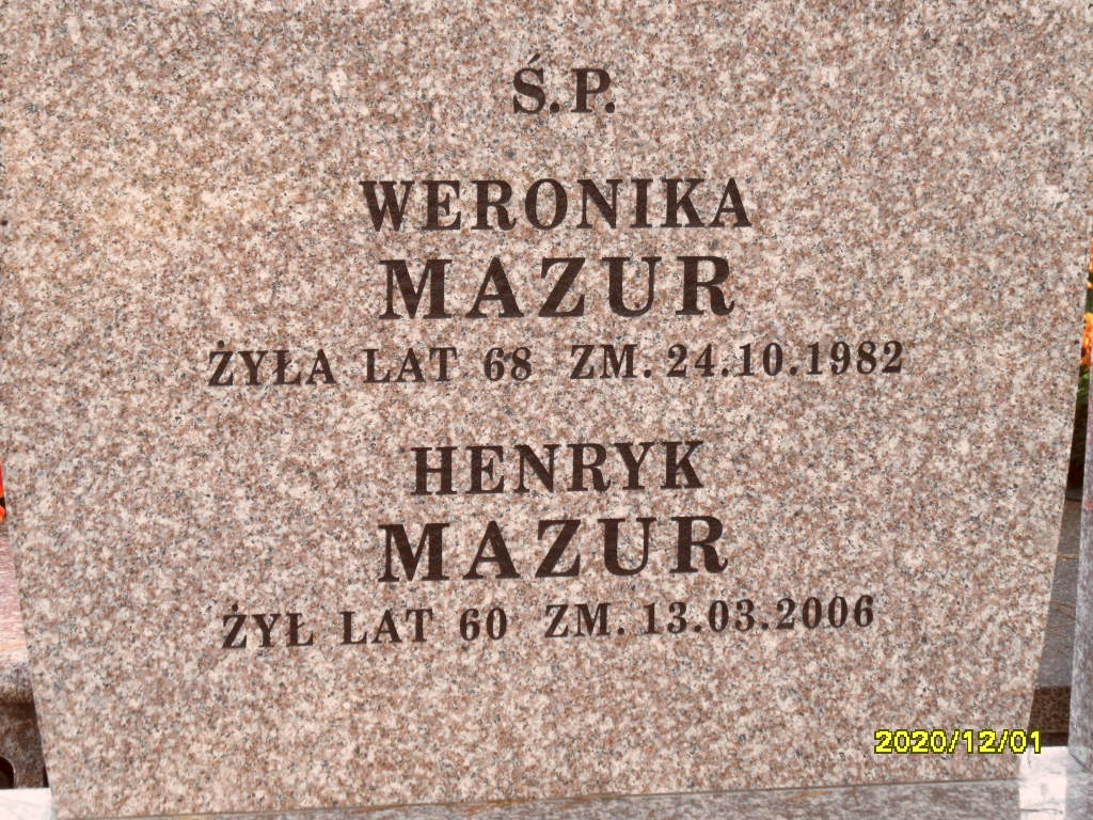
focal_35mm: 100
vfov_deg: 14.8
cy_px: 410
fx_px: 3157
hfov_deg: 19.6
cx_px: 546
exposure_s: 1/45
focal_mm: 16.3
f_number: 4.4
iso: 200
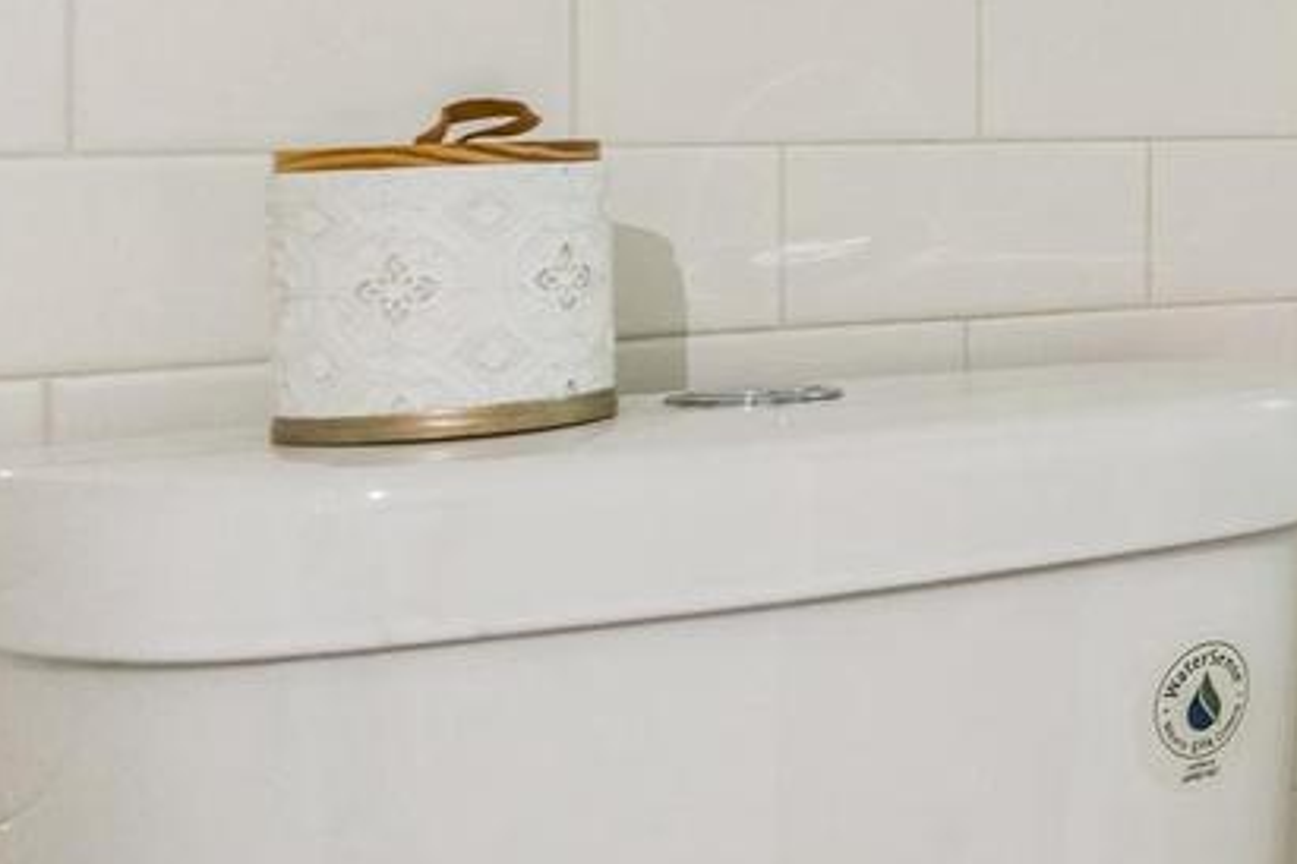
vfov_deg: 19.3
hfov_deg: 21.9
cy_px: 186
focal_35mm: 70
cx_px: 2133
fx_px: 2522
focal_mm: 20
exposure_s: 1/30
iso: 1600
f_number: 4
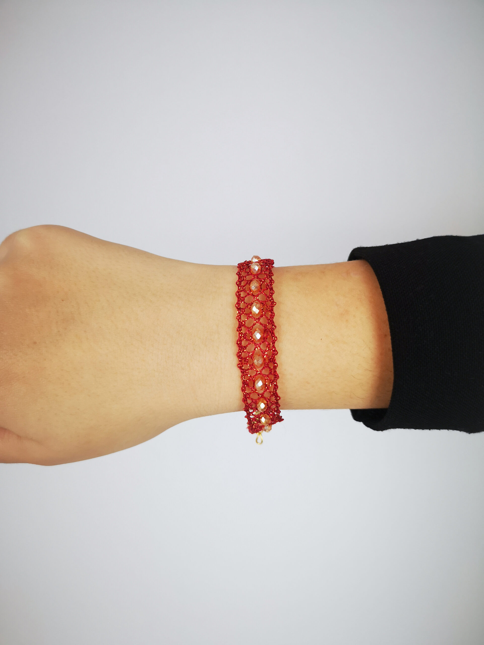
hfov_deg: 51.4
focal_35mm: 27
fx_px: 503
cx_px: 242
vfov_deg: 65.3
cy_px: 322
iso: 160
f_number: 1.8
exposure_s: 1/33.3
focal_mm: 5.58
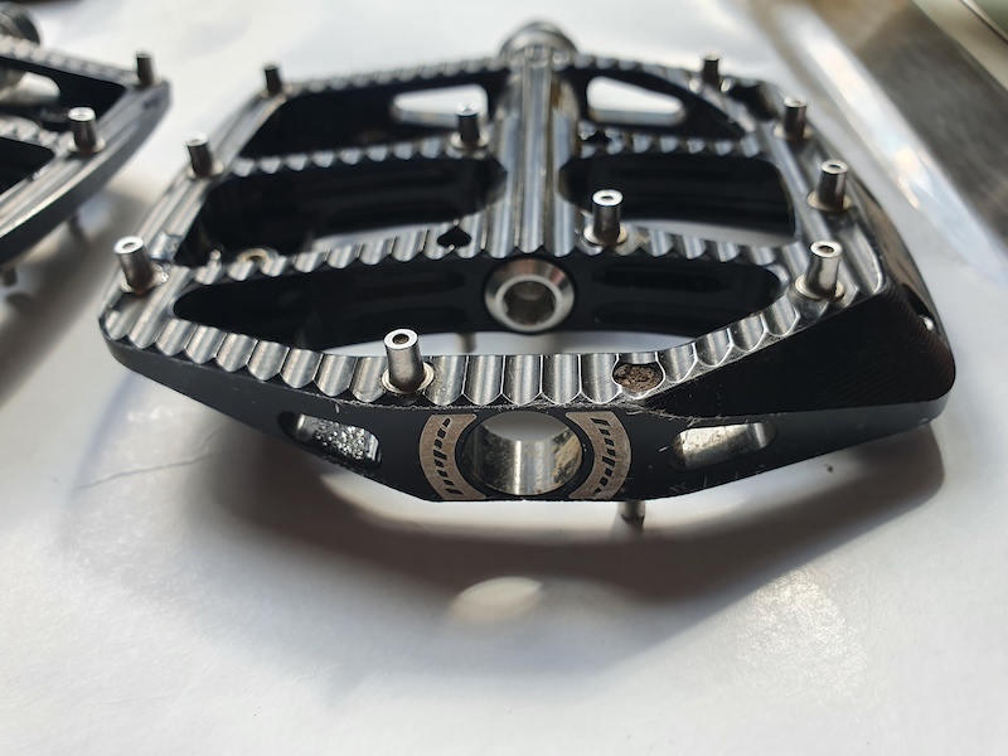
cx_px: 504
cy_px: 378
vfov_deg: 53.1
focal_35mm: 26
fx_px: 757
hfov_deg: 67.3
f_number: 2.4
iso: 50
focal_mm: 4.32
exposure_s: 1/120
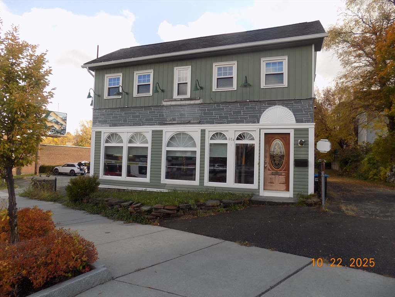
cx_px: 198
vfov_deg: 58.9
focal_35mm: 23
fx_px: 262
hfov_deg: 73.9
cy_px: 148
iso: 80
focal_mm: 4
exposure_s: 1/400
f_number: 3.1
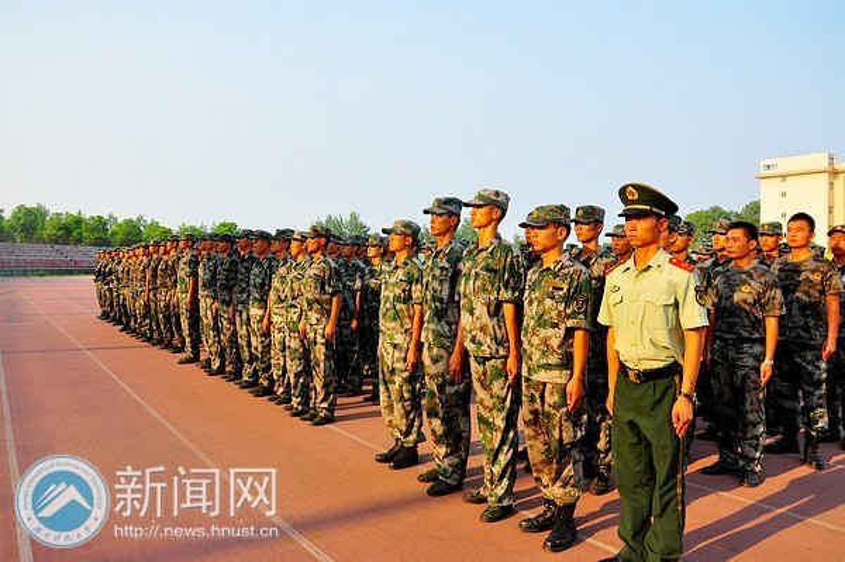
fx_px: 633
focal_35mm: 27
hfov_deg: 67.4
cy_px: 281
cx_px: 422
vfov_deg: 47.9
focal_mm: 18
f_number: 5
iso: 200
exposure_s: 1/200
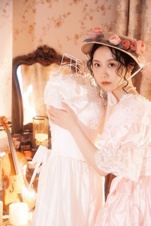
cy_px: 113
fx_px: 428
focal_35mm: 68
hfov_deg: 20.0
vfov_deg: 29.7
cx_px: 76
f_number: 2.8
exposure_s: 1/30
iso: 320
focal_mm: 45.5
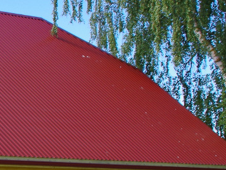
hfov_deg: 11.8
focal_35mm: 156
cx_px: -168
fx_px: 1019
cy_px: 148
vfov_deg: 9.5
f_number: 11
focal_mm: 24
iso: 200
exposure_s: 1/125
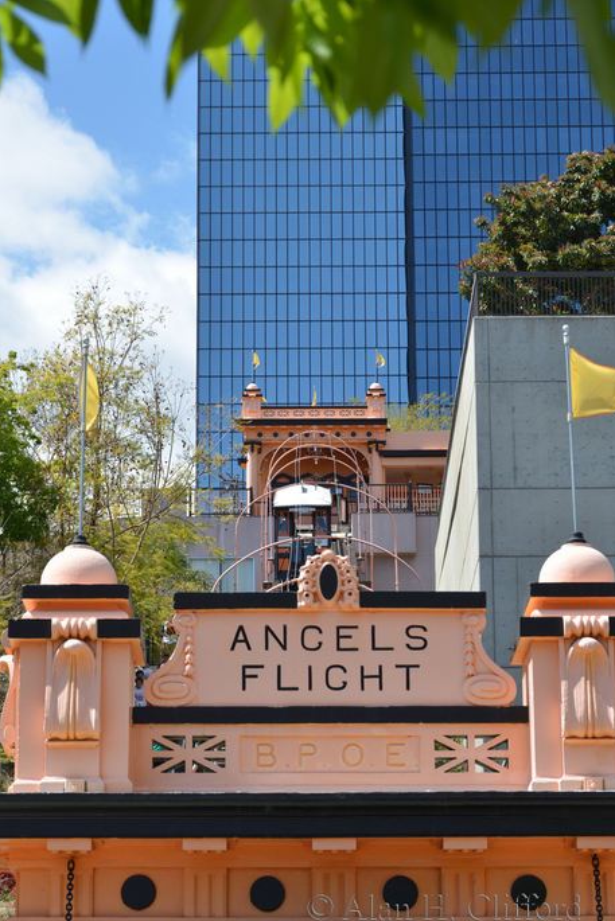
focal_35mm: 107
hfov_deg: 12.8
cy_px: 469
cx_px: 310
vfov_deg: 19.1
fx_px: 2740
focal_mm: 70
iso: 100
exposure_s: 1/200
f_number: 8
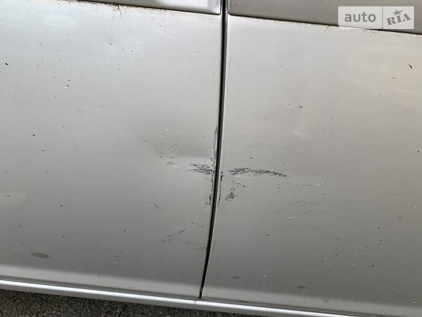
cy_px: 158
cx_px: 211
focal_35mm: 26
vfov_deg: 53.1
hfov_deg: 67.3
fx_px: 317
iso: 25
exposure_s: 1/552
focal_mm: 4.2
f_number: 1.8
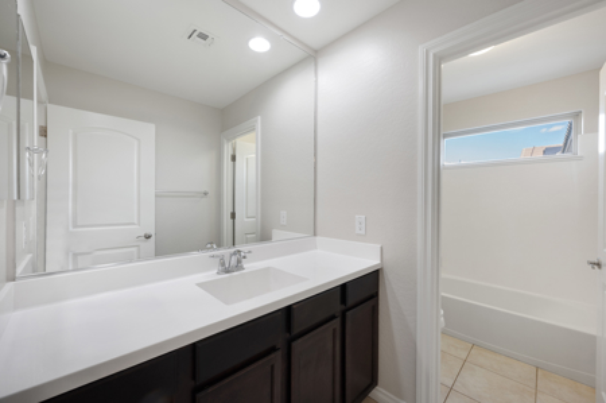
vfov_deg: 81.1
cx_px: 303
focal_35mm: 14
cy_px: 202
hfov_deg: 104.3
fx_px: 235
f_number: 9
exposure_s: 1/1.67
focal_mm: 14
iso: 320
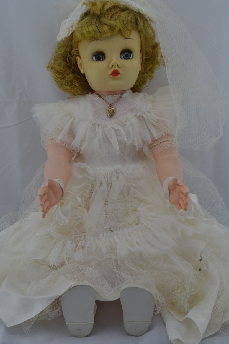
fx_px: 553
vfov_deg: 34.5
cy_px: 158
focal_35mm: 58
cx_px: 122
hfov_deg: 23.4
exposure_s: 1/100
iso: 400
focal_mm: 30
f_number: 8
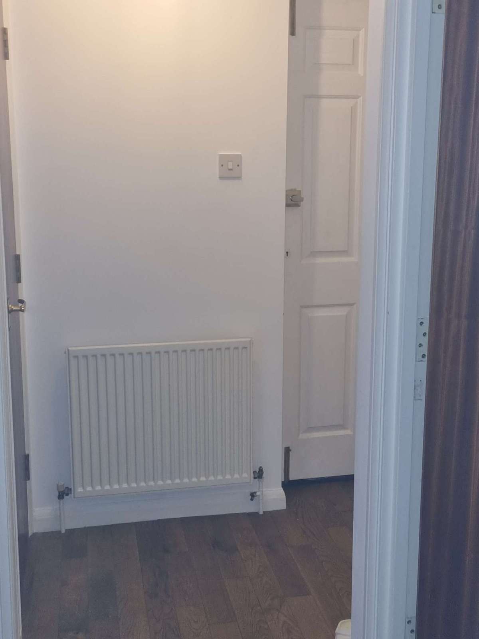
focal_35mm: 26
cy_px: 320
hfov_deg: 53.1
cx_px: 240
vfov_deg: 67.3
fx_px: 480
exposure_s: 1/50
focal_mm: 5.4
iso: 200
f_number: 1.8
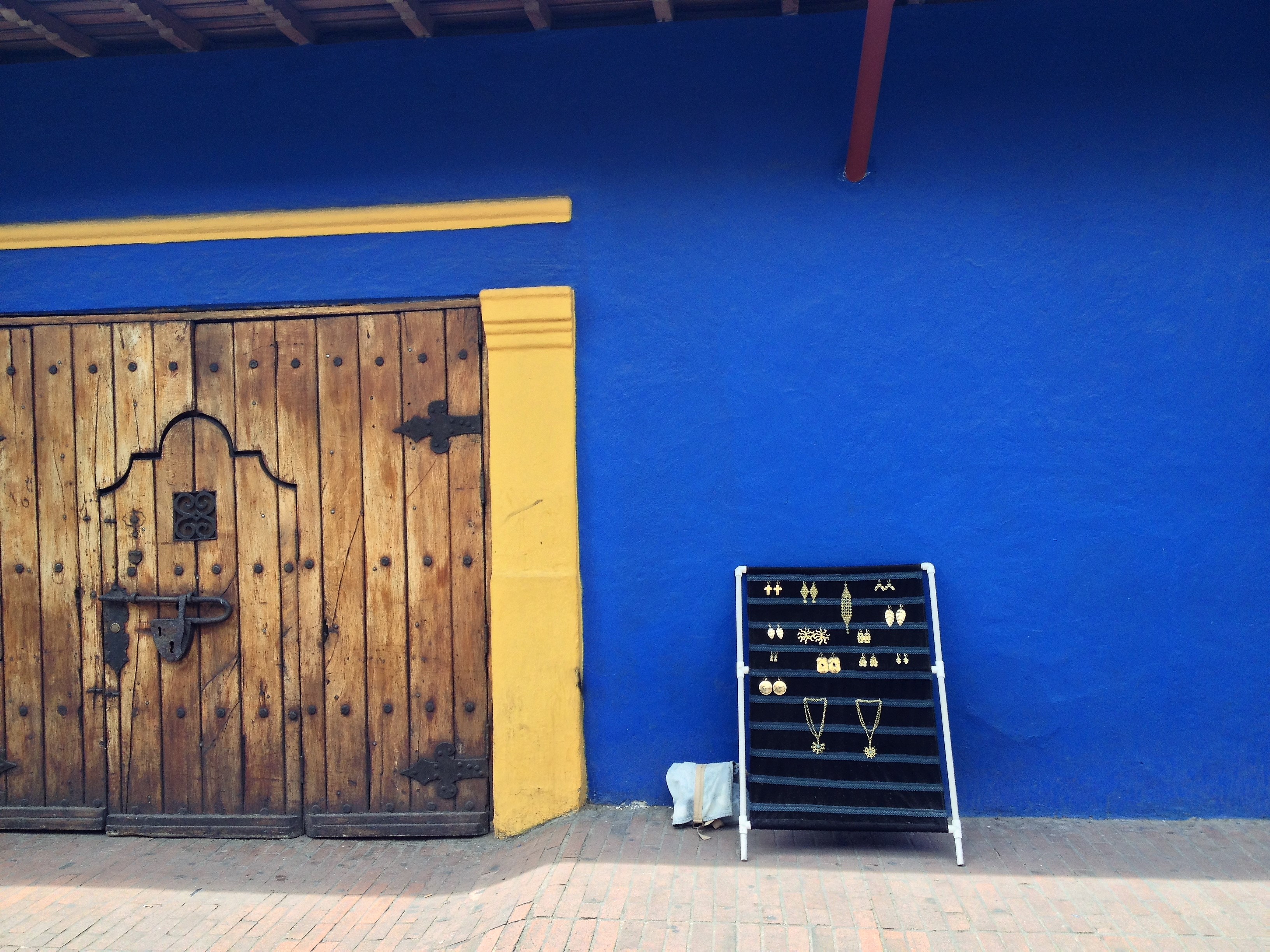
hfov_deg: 52.6
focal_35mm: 35
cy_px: 476
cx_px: 635
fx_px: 1284
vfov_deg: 40.7
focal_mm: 4.28
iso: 50
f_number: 2.4
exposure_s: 1/480
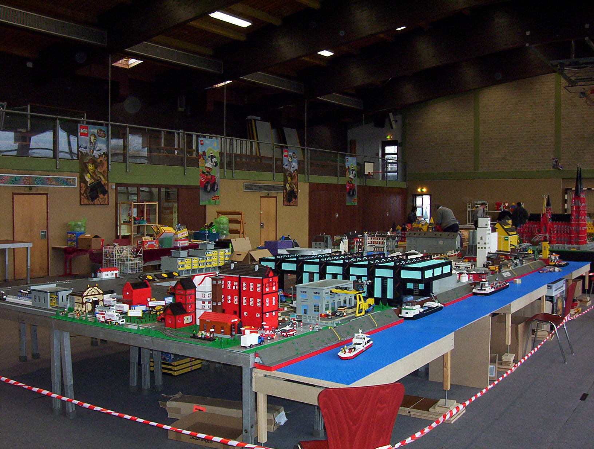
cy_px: 224
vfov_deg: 33.7
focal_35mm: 43
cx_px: 297
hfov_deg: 43.8
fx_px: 740
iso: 140
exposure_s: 1/60
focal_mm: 5.77
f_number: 2.73
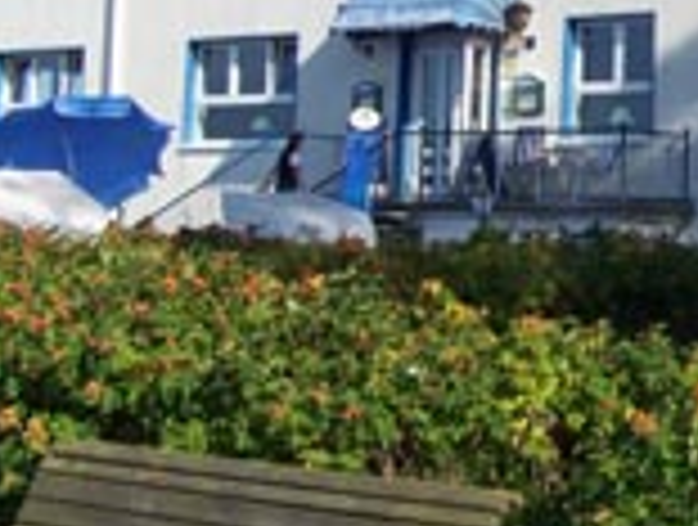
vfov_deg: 14.2
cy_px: 56
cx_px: 763
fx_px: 2102
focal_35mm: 104
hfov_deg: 18.2
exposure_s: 1/500
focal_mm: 6.3
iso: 64
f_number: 4
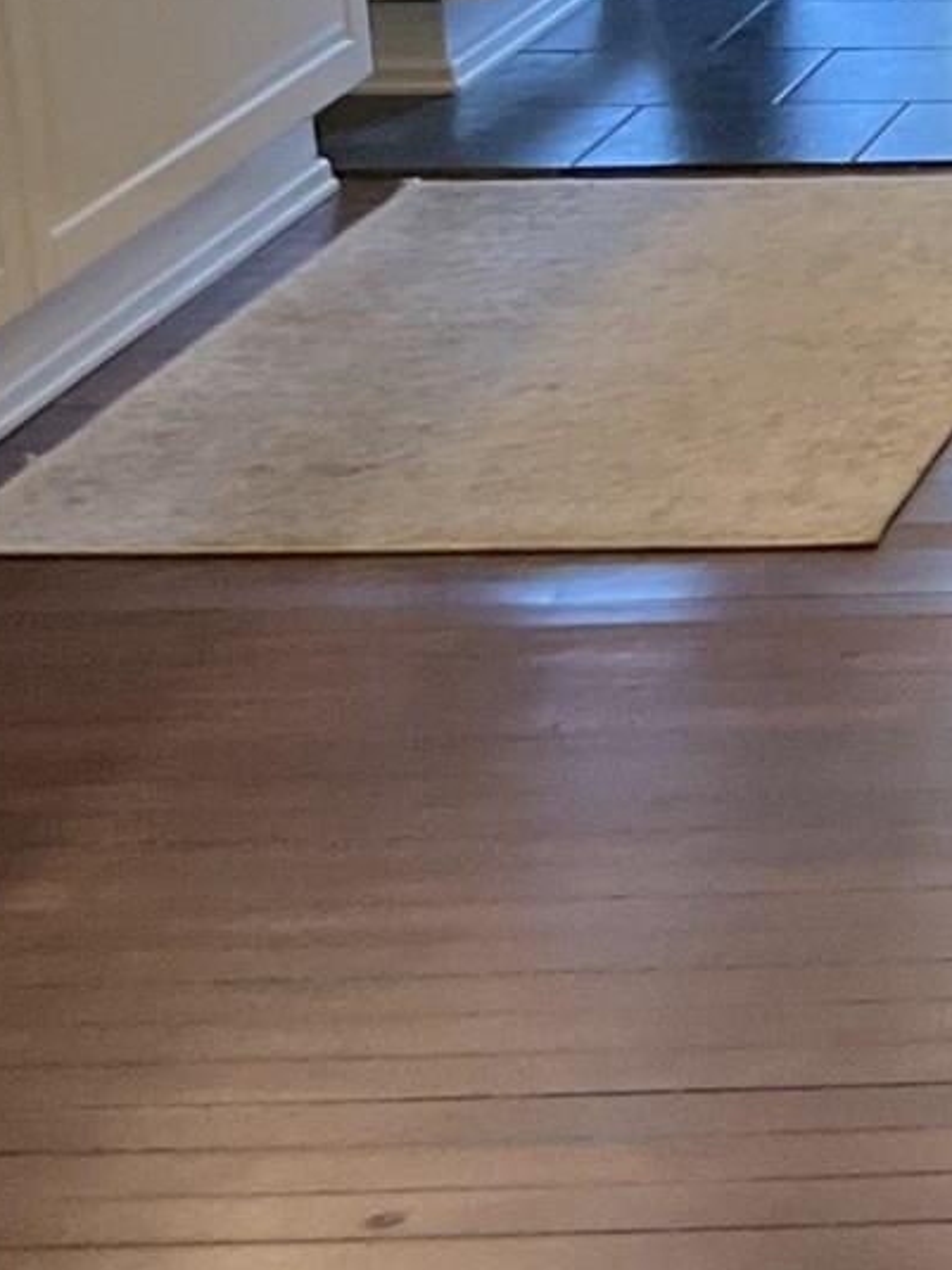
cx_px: 2018
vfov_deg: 15.5
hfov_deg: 10.7
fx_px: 4585
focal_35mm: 125
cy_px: 59
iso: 200
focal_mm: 3
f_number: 1.8
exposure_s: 1/40
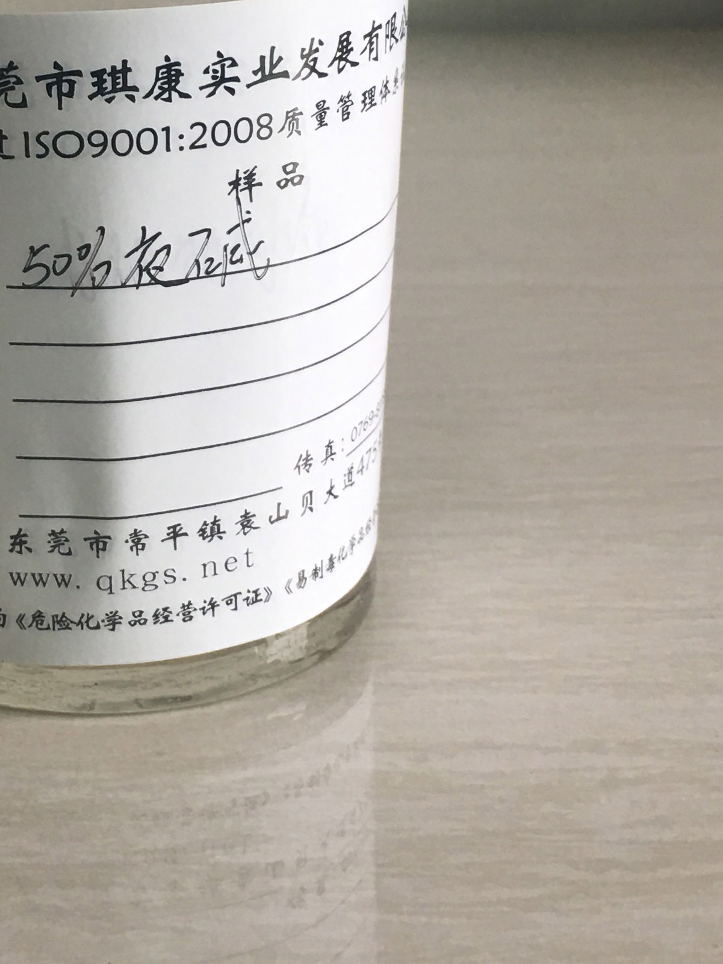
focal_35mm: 73
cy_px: 221
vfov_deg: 26.3
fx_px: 2033
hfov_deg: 19.9
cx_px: 125
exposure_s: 1/33
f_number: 2.2
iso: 40
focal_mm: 4.15
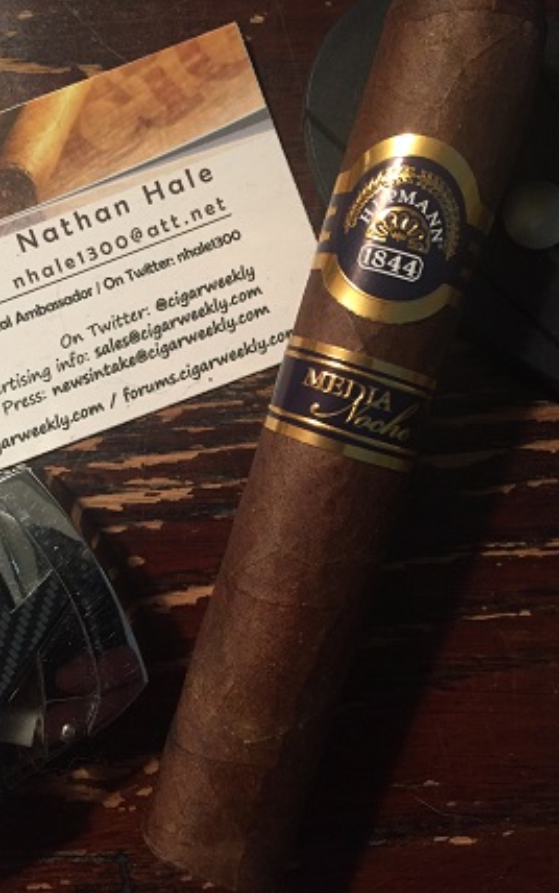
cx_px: 262
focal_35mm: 33
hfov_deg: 38.4
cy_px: 428
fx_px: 803
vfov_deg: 58.1
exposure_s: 1/30
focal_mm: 4.15
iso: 160
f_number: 2.2
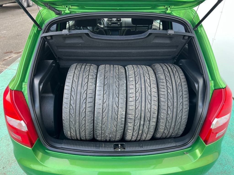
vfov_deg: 53.1
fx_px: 176
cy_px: 88
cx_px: 117
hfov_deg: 67.3
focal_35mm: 26
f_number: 1.6
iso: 80
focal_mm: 5.1
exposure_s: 1/121
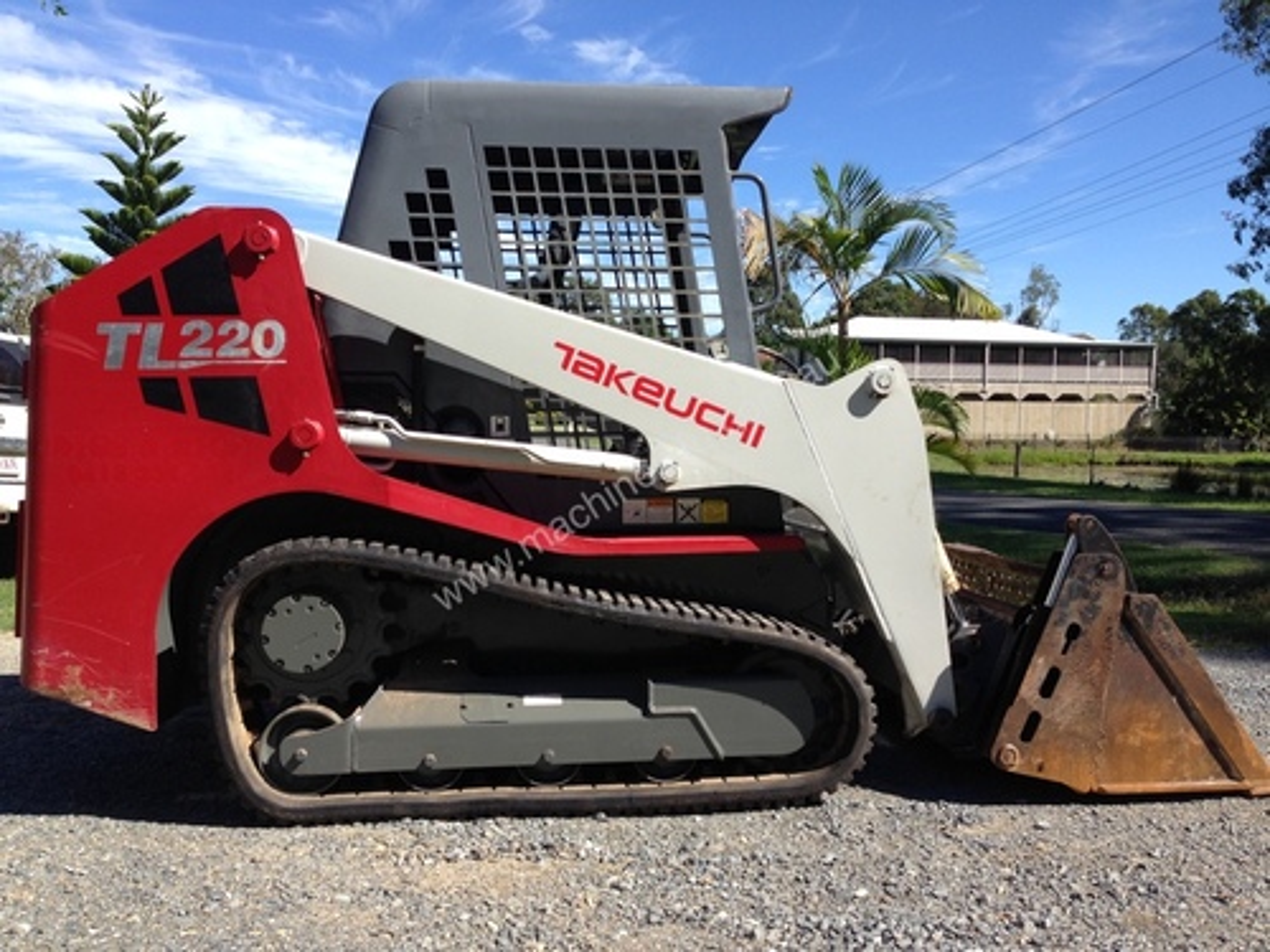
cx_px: 635
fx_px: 1211
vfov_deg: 42.9
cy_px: 476
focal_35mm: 33
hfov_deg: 55.4
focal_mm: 4.12
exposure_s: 1/1022
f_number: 2.4
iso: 50
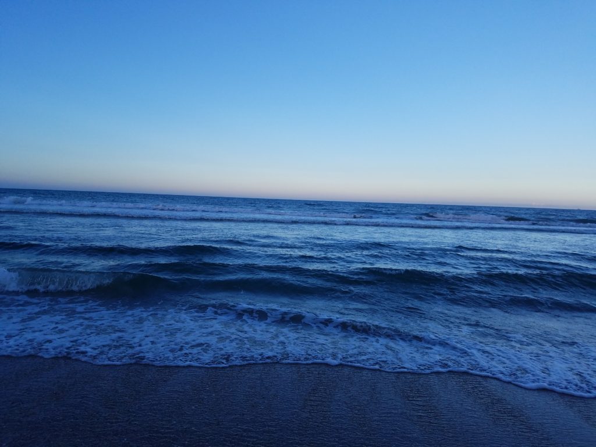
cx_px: 298
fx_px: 448
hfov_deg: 67.3
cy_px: 224
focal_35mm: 26
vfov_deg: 53.1
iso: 50
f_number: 1.7
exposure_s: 1/804
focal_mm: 4.2
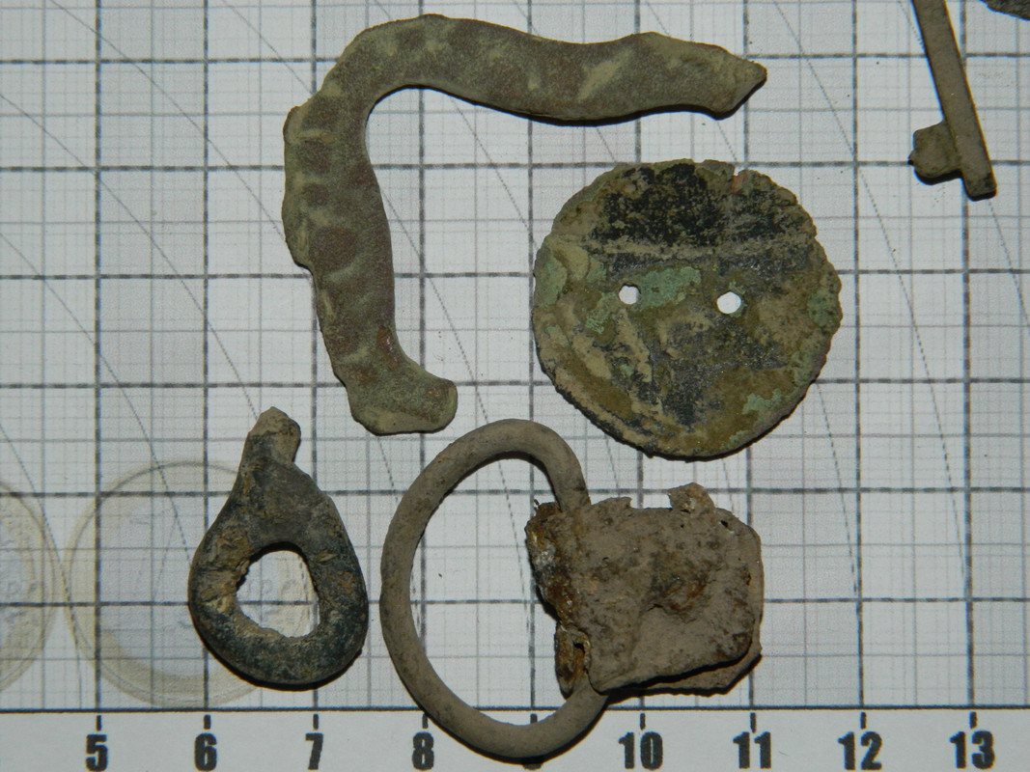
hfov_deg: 19.1
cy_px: 386
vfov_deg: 14.4
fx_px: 3064
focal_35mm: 103
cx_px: 515
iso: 200
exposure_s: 1/60
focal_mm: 18.6
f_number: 12.6
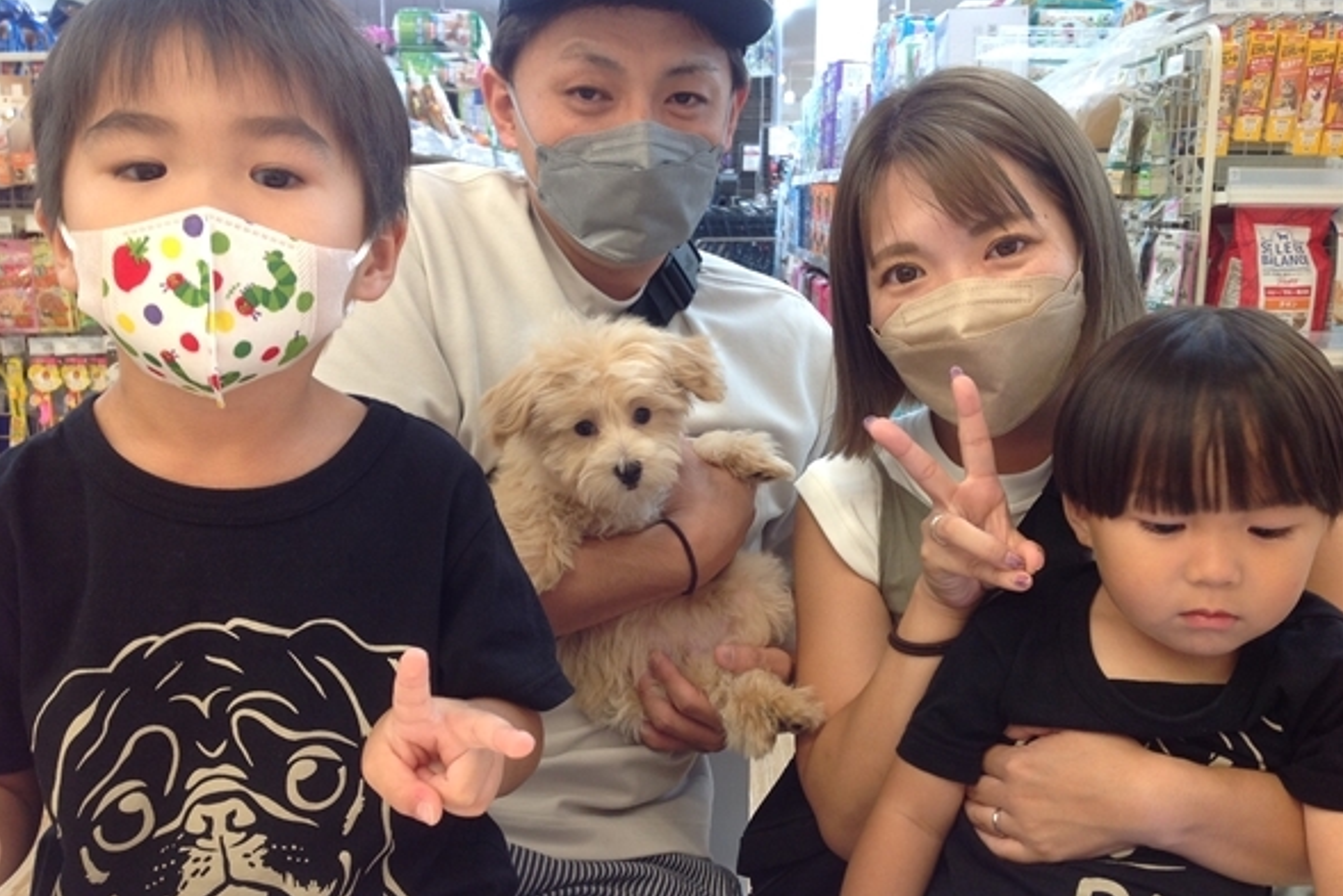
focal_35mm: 37
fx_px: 1381
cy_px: 490
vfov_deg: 35.9
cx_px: 664
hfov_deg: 51.9
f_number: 2.4
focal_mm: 4.28
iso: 50
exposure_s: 1/20
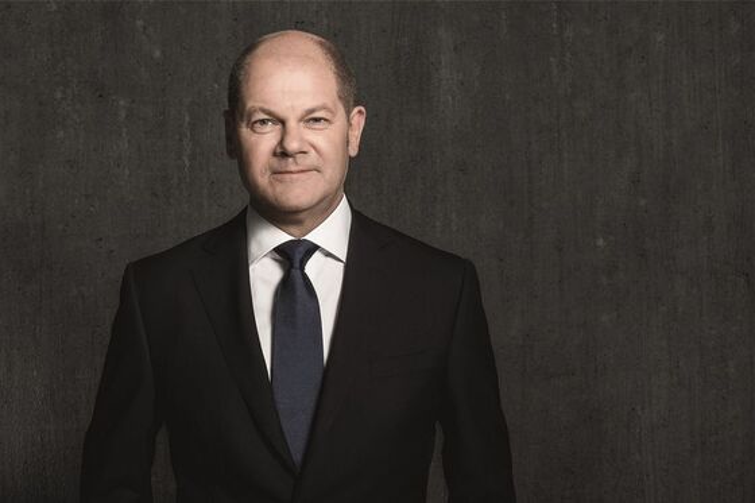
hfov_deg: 23.9
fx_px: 1782
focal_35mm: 85
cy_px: 252
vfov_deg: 16.1
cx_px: 378
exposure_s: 1/200
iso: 100
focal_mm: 85
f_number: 16
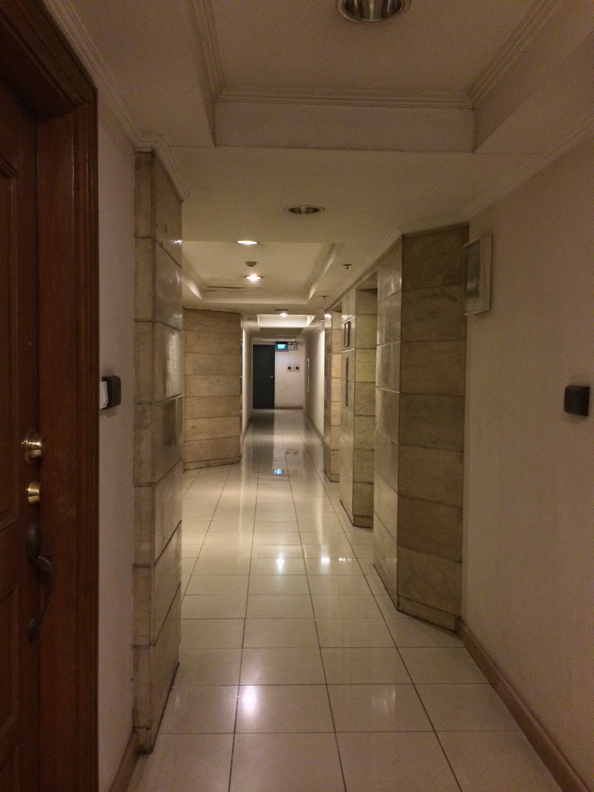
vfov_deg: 60.0
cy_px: 396
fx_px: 686
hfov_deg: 46.8
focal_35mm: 30
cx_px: 297
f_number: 2.2
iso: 320
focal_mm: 4.12
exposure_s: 1/15
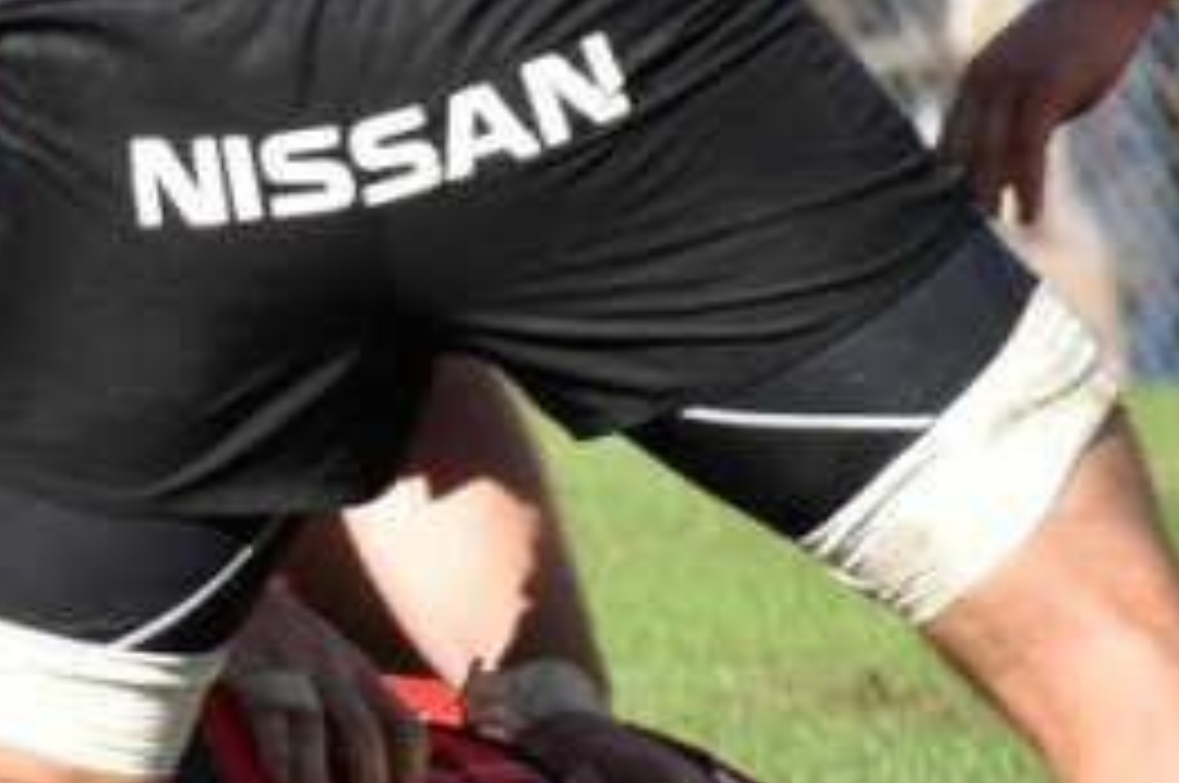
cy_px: -58
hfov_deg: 1.2
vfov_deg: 0.8
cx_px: -324
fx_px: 57535
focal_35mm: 1759
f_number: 10
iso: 1000
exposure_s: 1/1600
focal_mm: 300
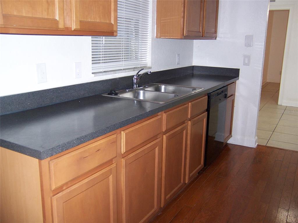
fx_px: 284
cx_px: 149
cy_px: 112
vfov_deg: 42.9
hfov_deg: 55.4
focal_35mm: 33
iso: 140
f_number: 2.8
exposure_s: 1/60
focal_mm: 5.5
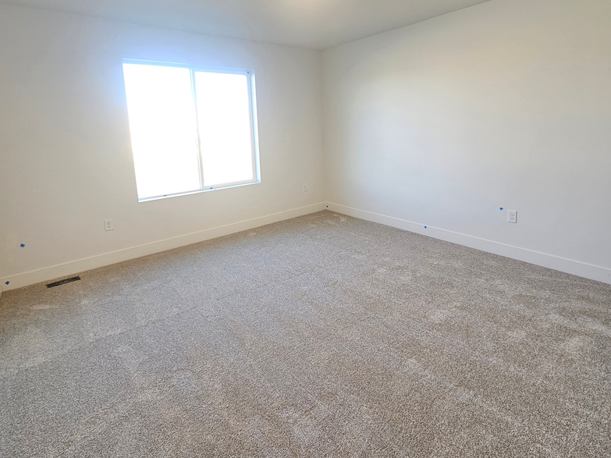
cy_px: 169
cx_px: 318
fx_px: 300
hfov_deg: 91.0
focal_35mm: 17
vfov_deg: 73.3
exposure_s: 1/60
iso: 80
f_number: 2.2
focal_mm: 2.2
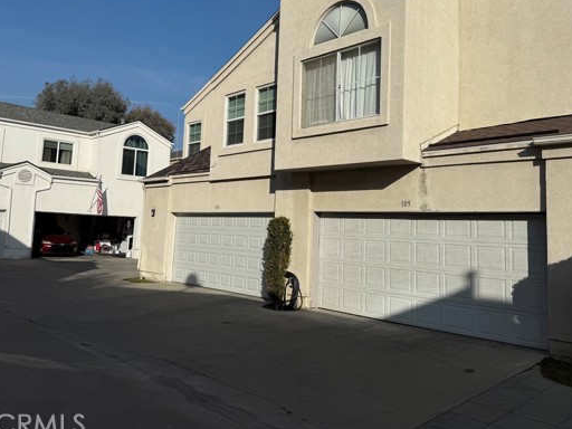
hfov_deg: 60.0
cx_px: 284
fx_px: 496
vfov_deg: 46.5
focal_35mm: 30
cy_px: 172
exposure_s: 1/14286
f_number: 1.78
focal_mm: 6.76
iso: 64
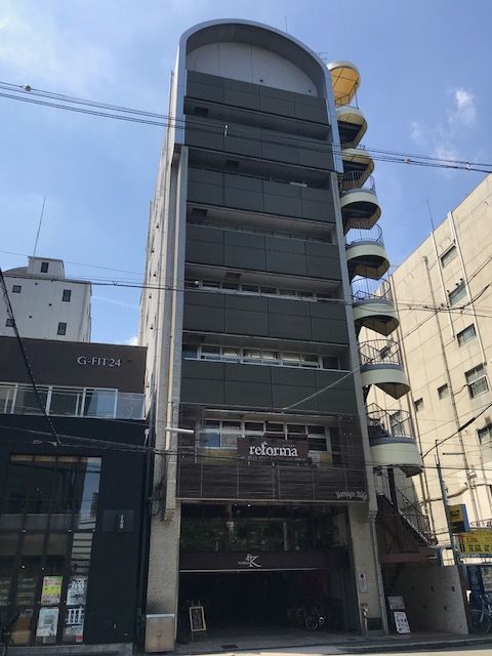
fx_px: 531
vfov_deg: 63.4
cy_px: 328
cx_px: 246
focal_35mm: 28
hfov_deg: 49.7
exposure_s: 1/1520
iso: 20
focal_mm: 3.99
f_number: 1.8
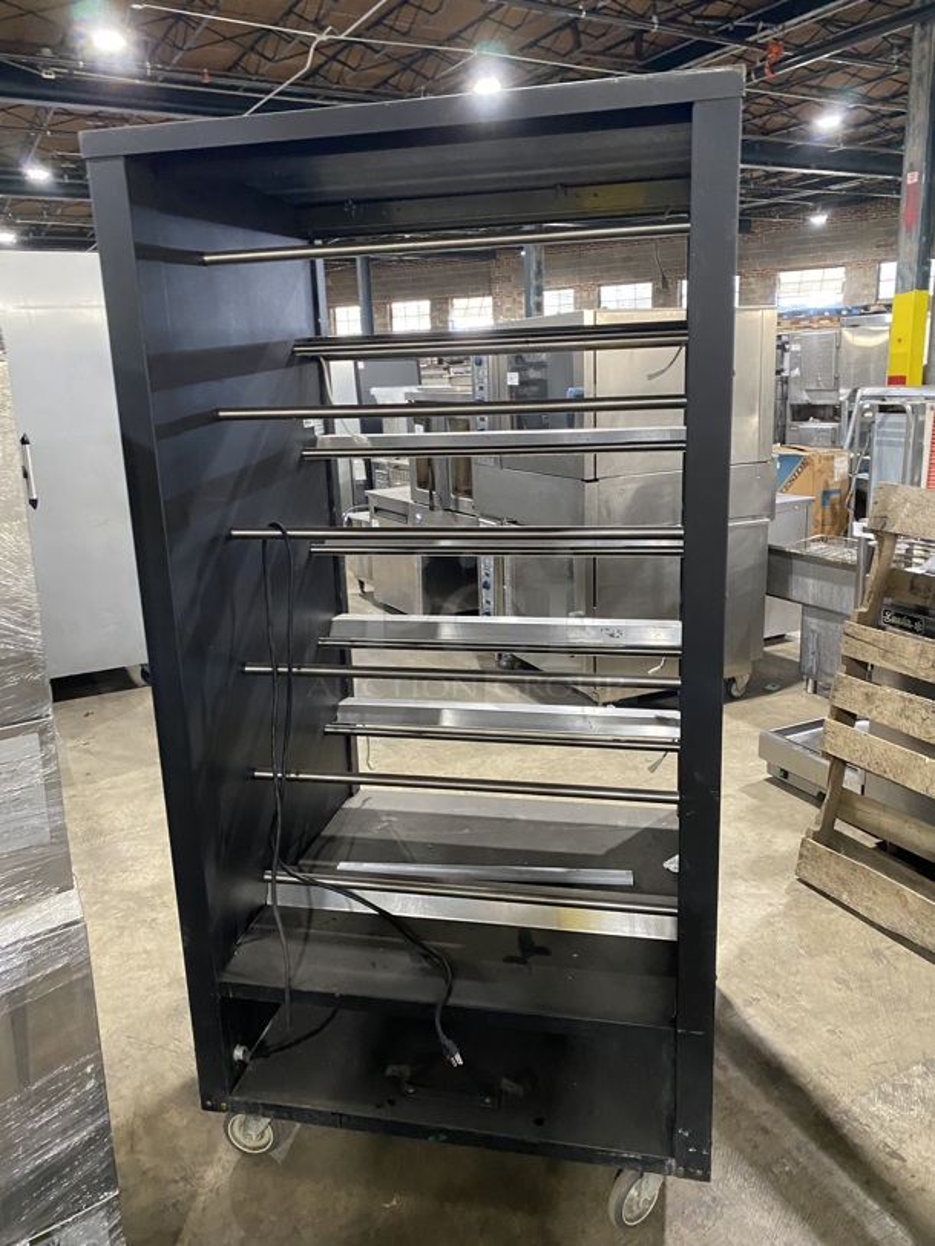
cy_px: 623
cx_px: 468
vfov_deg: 67.3
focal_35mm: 26
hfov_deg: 53.1
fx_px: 936
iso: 500
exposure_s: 1/56
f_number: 1.8
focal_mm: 4.25
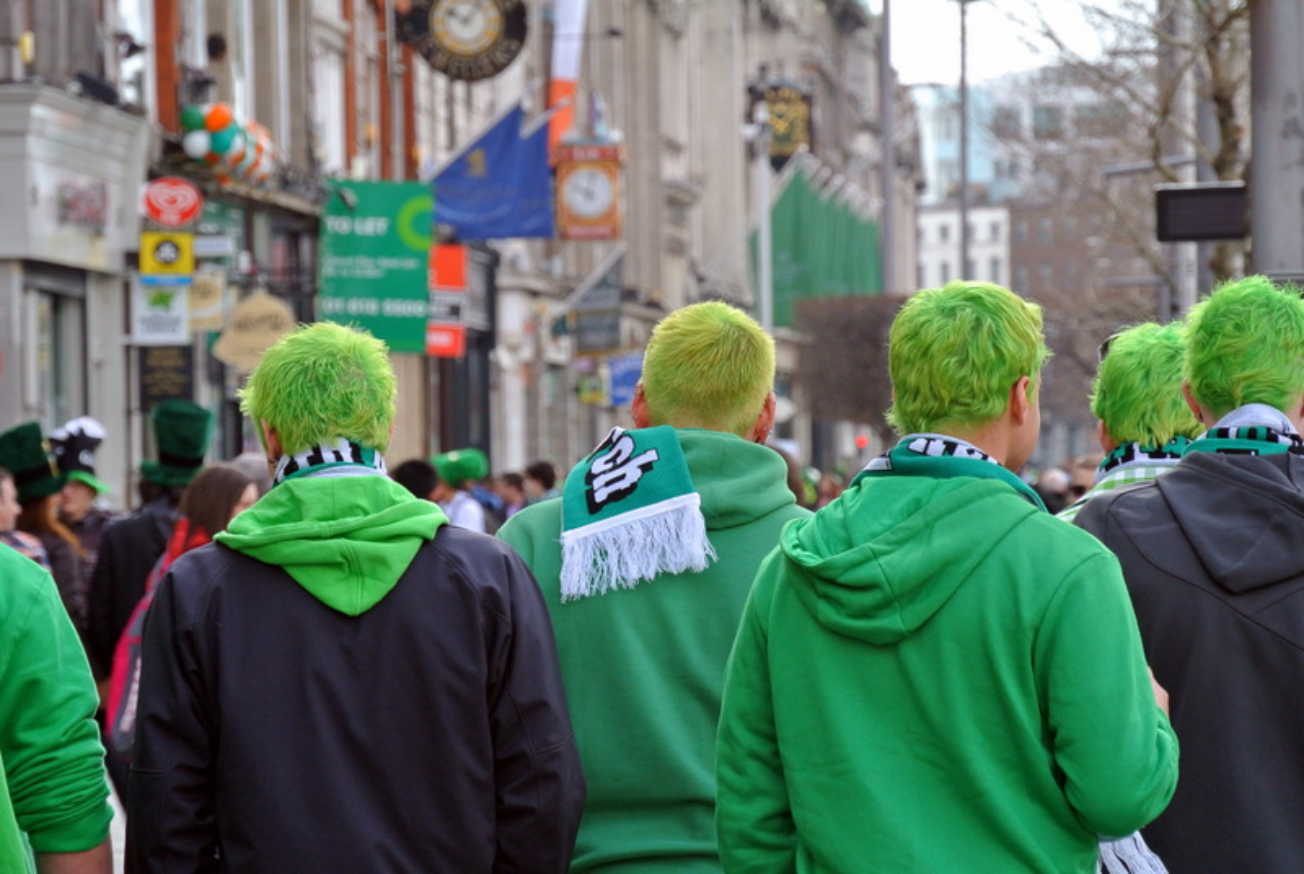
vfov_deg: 6.4
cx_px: 652
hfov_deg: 9.5
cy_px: 437
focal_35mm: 216
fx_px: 7835
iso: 400
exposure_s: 1/400
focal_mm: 80.1
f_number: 5.6
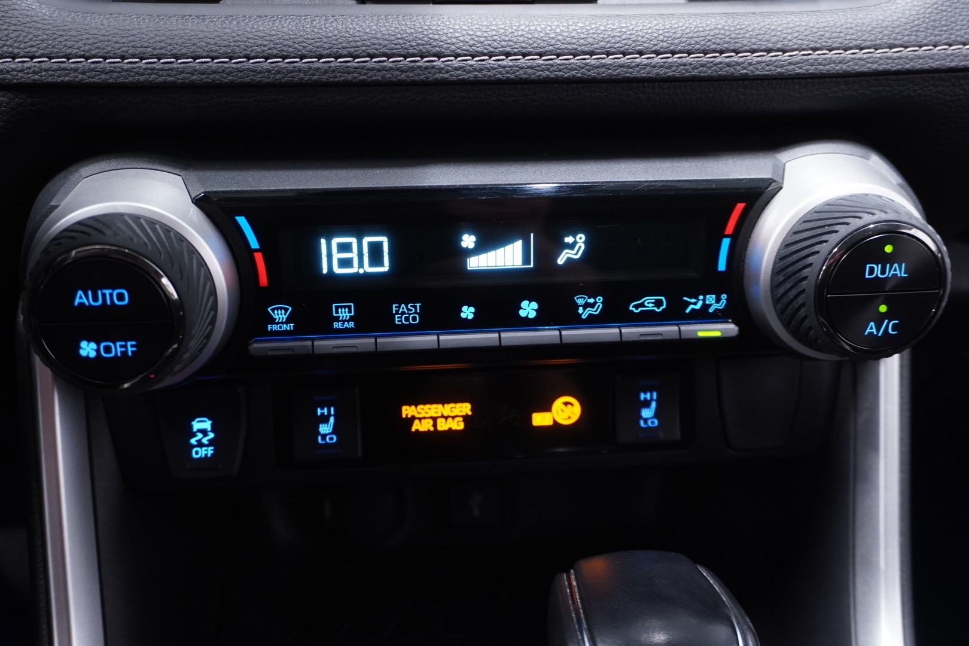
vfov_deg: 38.4
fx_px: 929
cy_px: 323
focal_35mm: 34
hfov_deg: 55.1
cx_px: 484
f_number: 4
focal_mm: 23
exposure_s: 1/13
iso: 1000
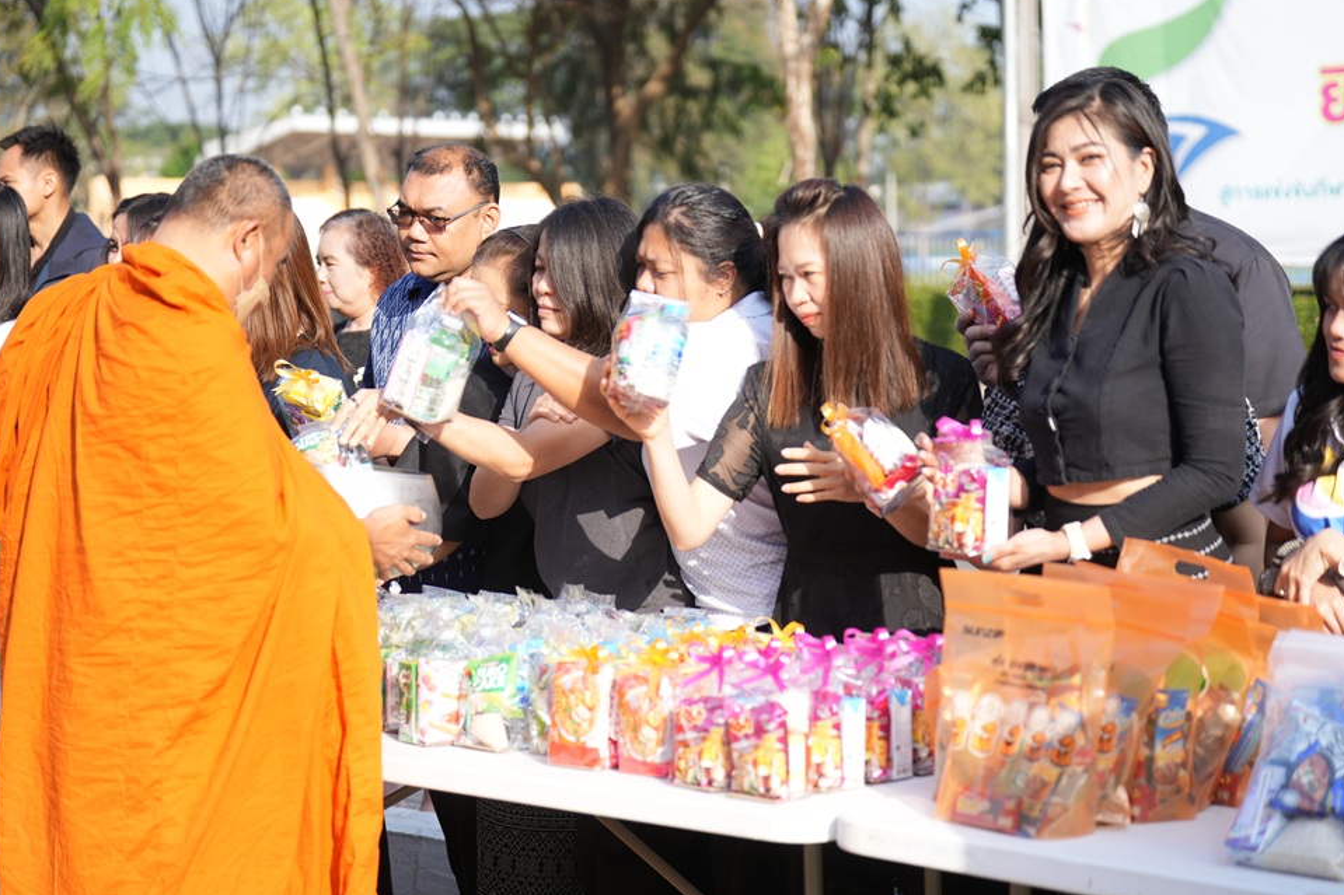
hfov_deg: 27.7
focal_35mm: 73
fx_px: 2725
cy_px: 458
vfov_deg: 18.7
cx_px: 661
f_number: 2.8
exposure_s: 1/640
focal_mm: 70
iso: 100
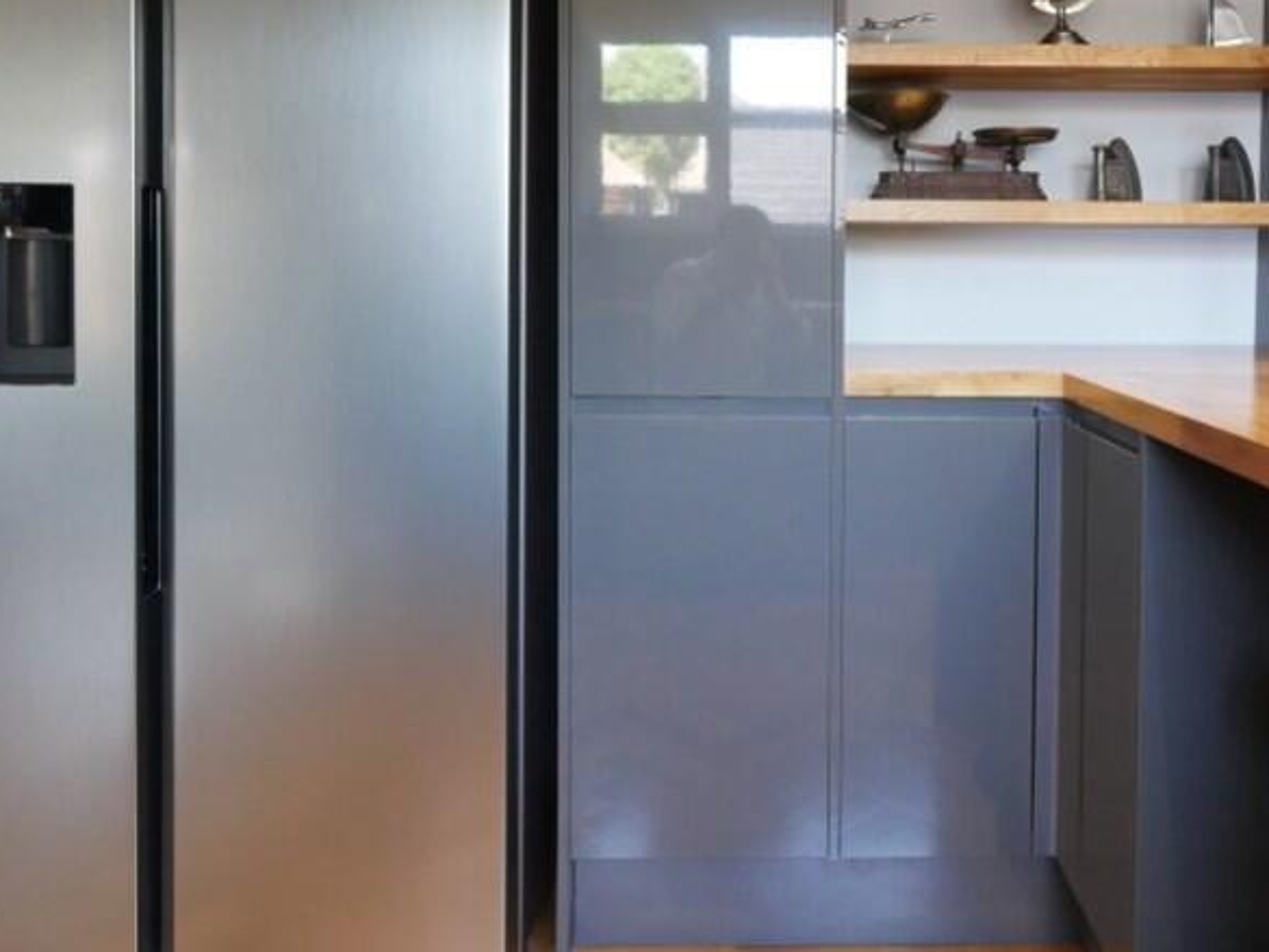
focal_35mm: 28
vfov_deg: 48.6
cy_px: 294
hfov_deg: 62.6
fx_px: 1027
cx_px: 785
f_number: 4
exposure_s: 1/60
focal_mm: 8
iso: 1600
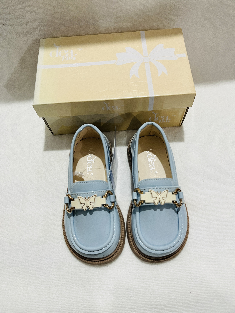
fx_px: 235
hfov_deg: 53.1
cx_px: 118
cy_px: 156
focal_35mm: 26
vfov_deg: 67.3
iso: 125
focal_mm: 5.1
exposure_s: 1/50
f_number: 1.6
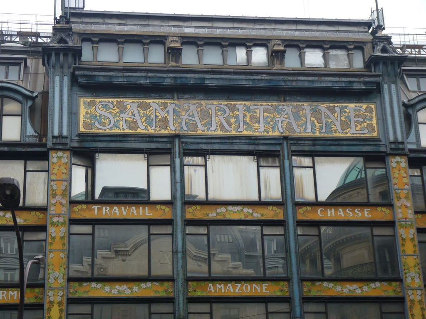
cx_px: 213
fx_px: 997
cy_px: 160
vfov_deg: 18.2
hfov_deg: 24.1
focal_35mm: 81
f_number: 3.4
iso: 100
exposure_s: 1/40
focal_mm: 14.4
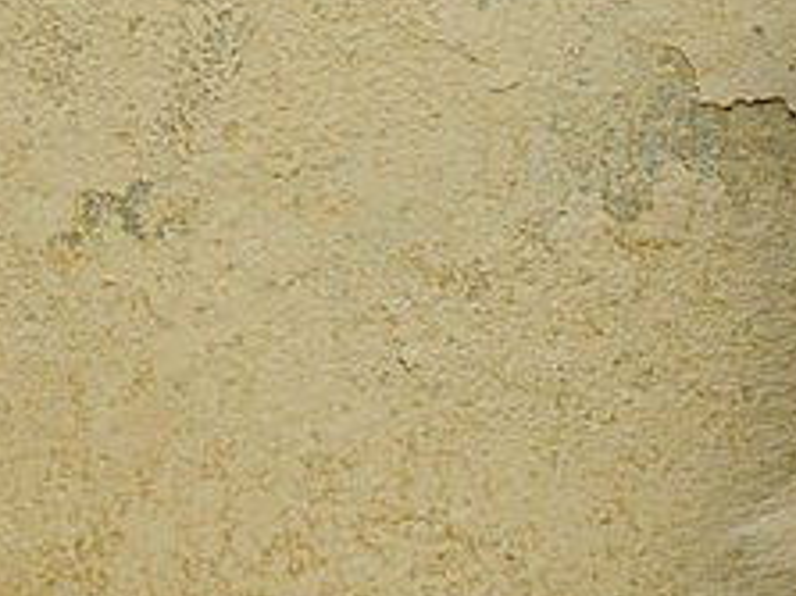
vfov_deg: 0.8
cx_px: 1306
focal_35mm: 1754
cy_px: 473
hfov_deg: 1.1
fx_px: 40312
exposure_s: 1/320
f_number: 4.9
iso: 100
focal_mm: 77.5
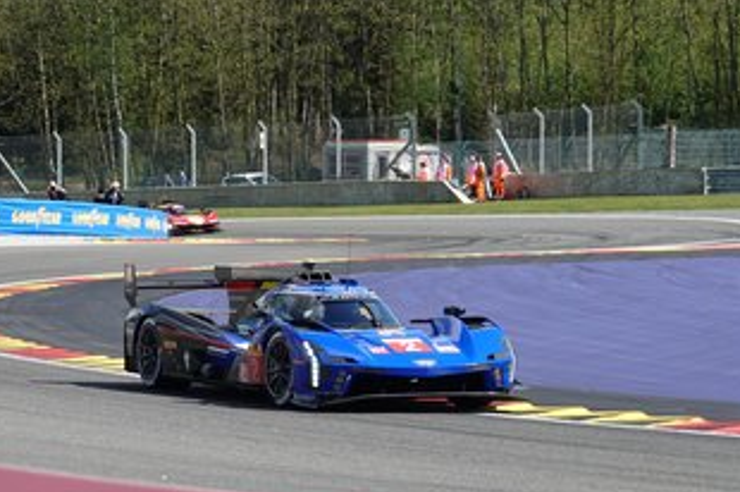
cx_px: 258
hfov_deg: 10.2
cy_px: 296
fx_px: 4148
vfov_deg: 6.8
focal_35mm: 202
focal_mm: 51.14
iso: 125
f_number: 4
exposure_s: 1/1000
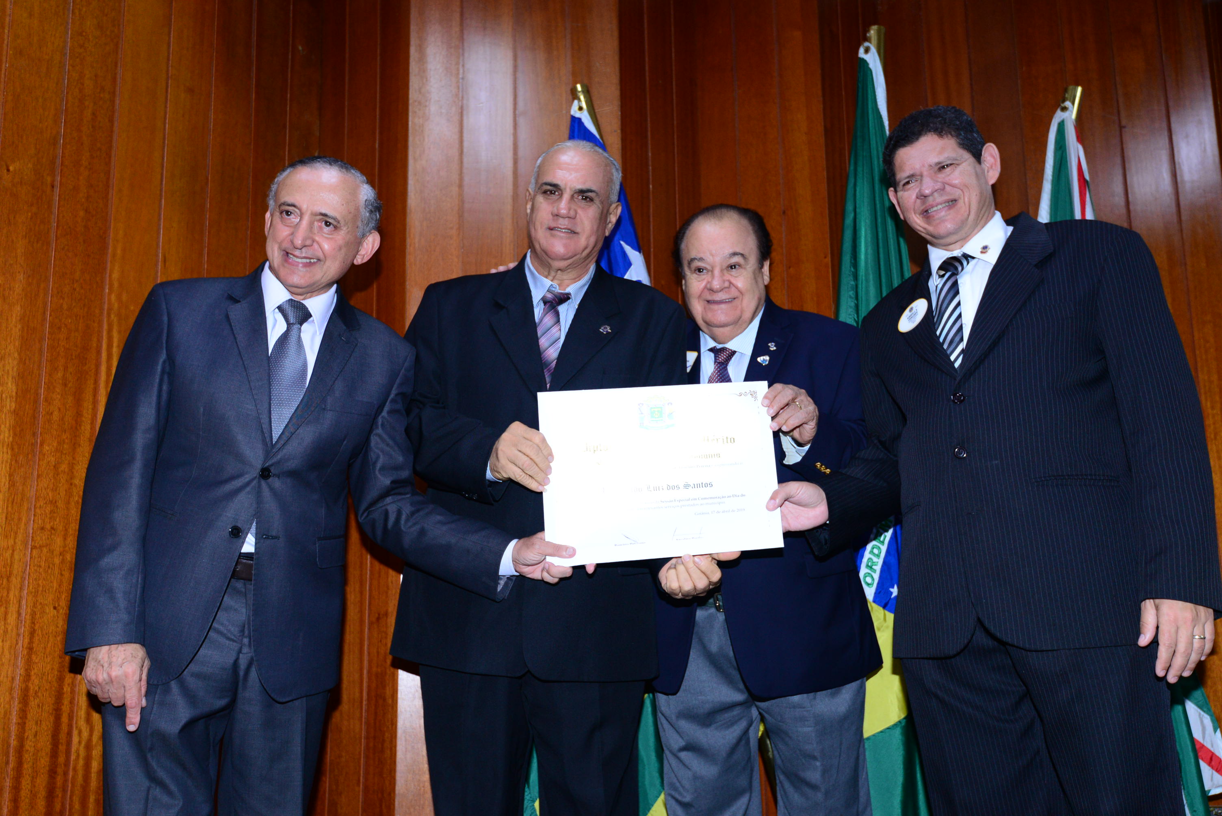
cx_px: 611
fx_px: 1188
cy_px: 408
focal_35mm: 35
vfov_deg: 37.9
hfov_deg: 54.4
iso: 1600
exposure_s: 1/125
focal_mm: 35
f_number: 5
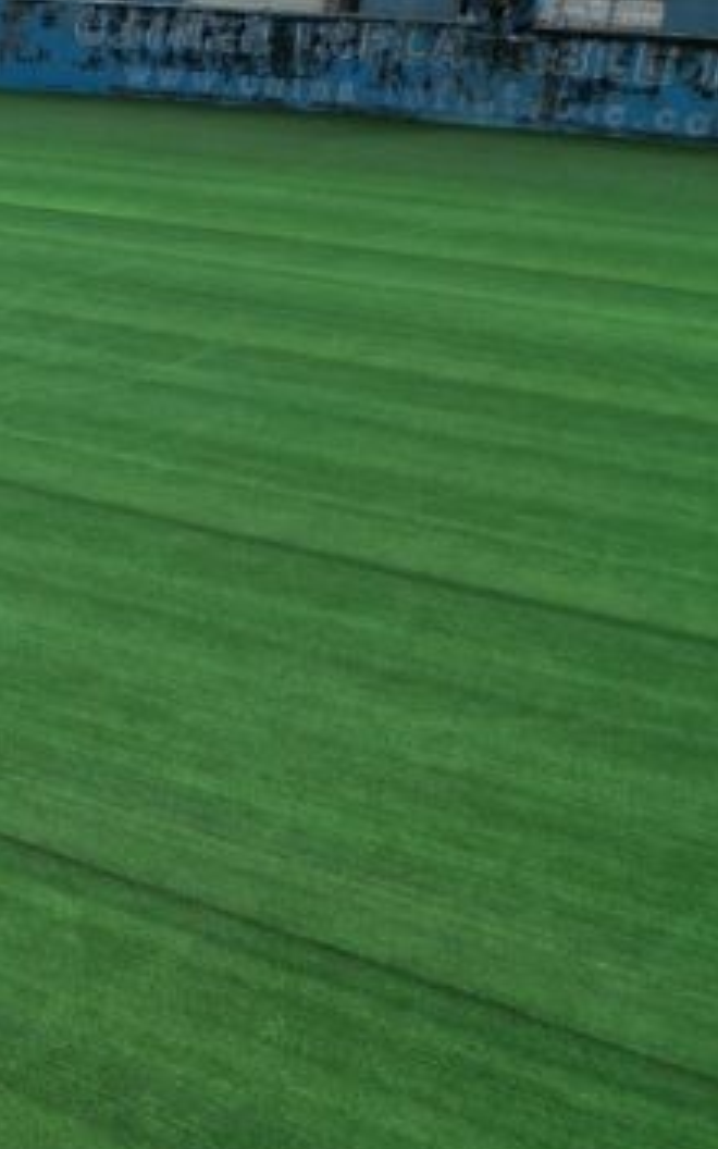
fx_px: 2317
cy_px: 571
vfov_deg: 27.8
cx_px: -894
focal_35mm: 74
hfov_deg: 13.7
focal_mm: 6.72
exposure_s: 1/3000
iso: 150
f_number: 1.7
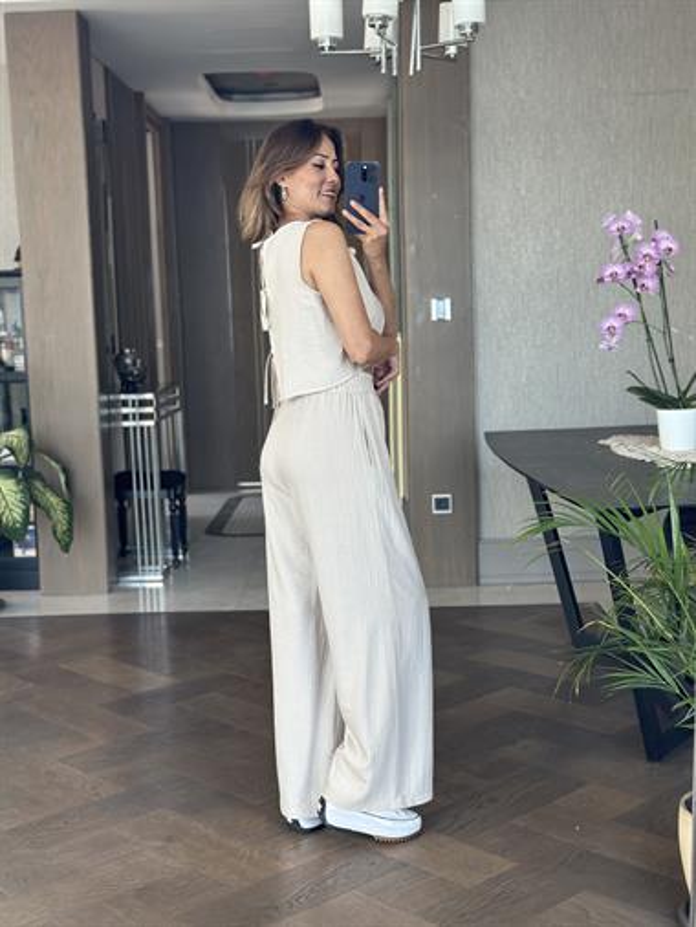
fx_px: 1286
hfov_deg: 30.3
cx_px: 348
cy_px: 464
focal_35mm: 48
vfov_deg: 39.6
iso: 125
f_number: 1.78
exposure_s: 1/96
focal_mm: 6.86
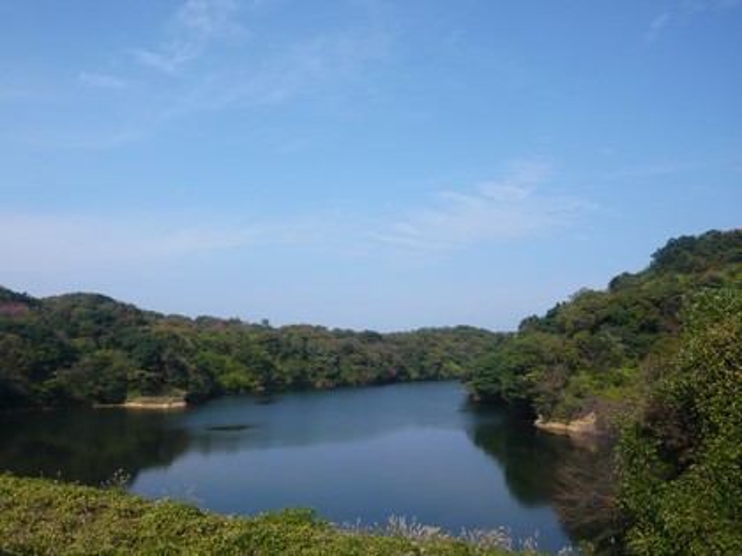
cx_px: 371
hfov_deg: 61.7
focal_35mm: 29
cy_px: 278
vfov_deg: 48.2
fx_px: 622
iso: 100
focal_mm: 4.6
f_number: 8
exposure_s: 1/200
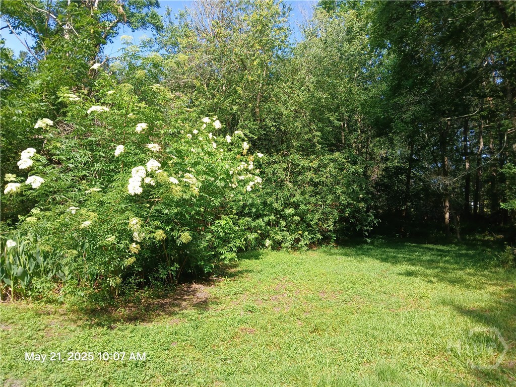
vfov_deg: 53.1
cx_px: 258
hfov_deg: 67.3
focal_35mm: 26
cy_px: 194
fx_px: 388
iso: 20
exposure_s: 1/243
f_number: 1.8
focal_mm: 3.98
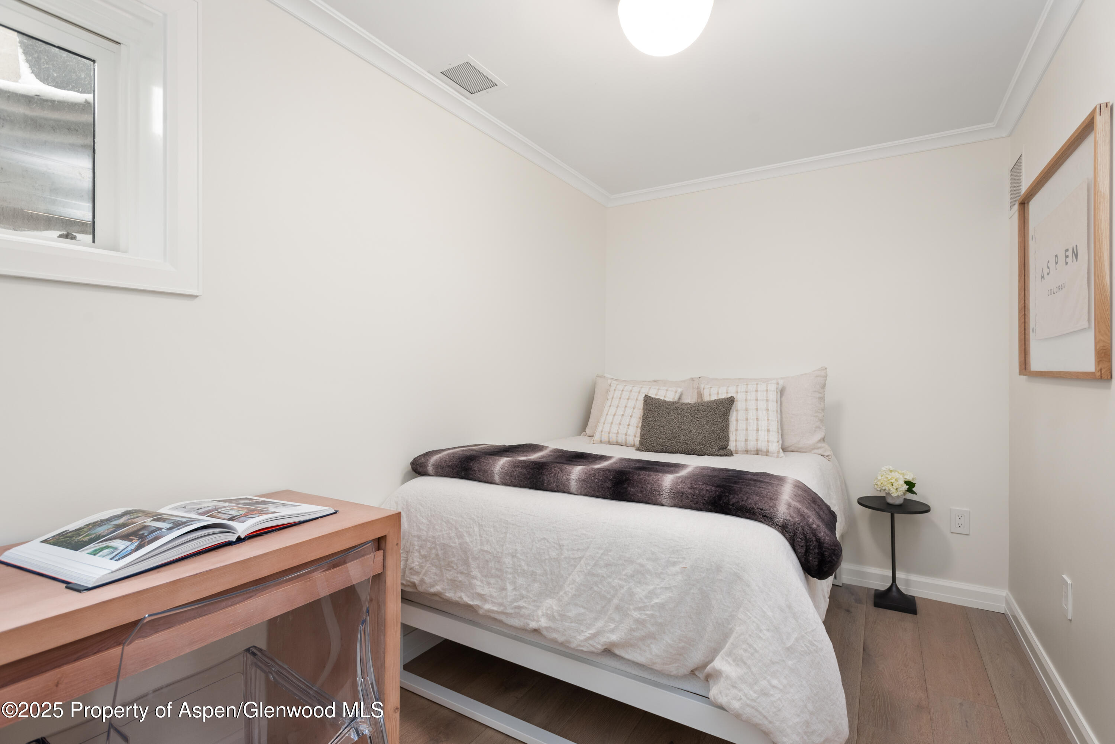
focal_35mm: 17
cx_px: 558
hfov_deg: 93.3
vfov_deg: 70.5
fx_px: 527
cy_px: 372
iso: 400
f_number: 7.1
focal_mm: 17
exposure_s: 1/1.67
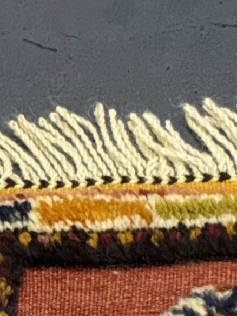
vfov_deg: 3.7
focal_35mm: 526
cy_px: 571
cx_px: 493
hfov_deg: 2.8
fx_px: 4802
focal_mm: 15.66
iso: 250
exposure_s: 1/50
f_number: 2.8
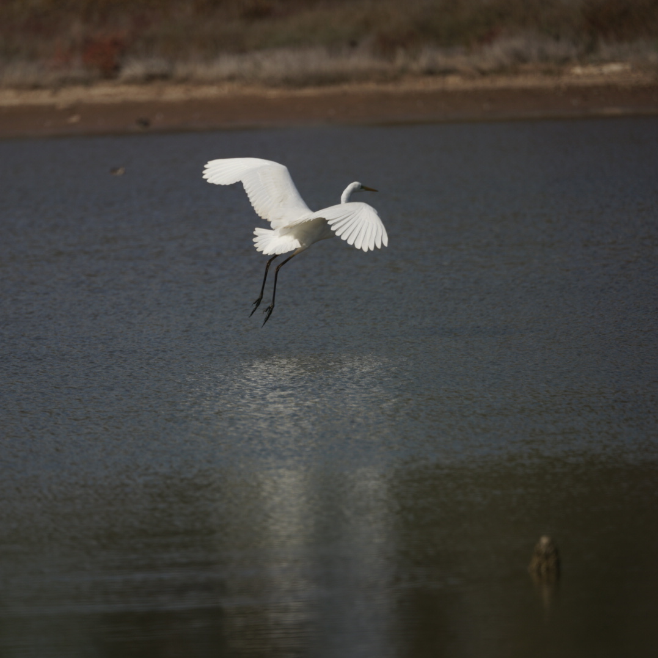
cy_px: 329
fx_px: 10457
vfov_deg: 3.6
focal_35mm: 486
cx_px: 191
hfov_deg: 3.6
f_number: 6.3
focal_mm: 381.2
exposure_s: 1/1000
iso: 100
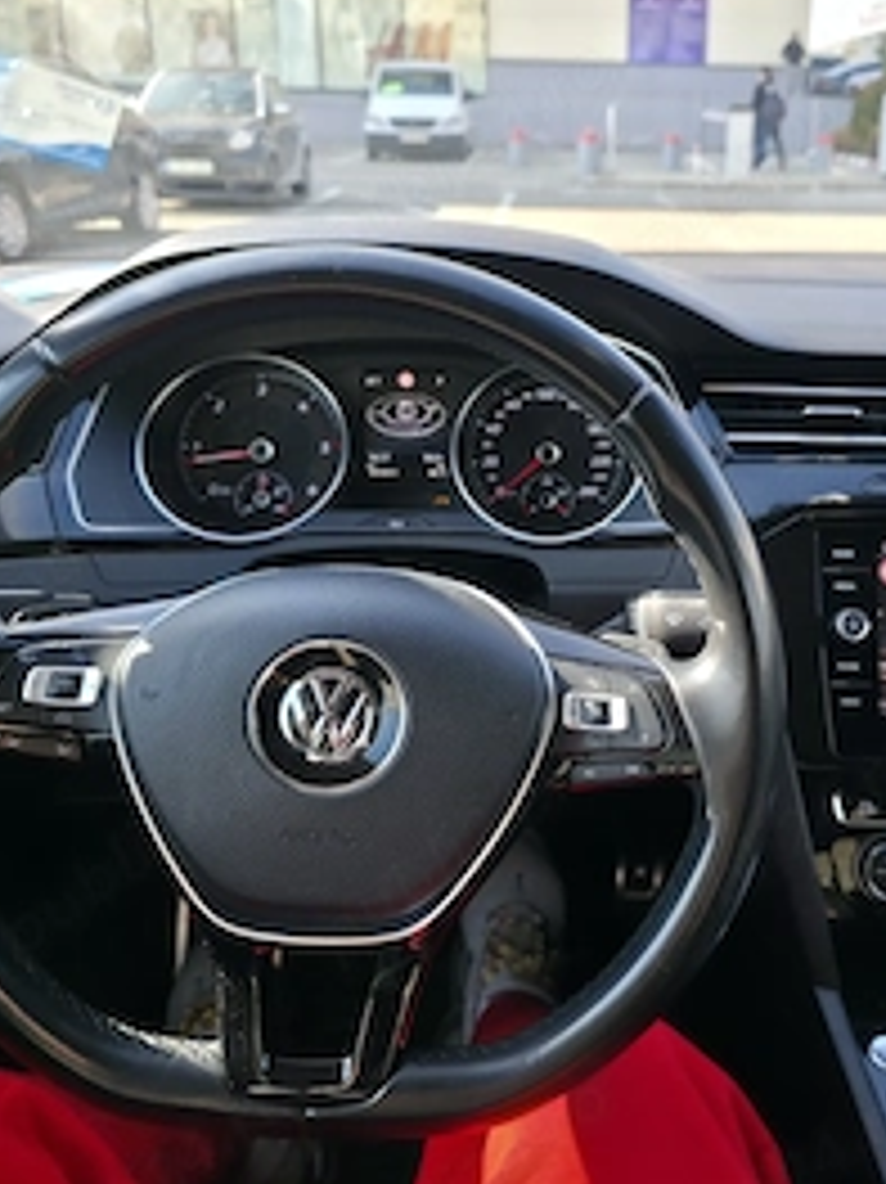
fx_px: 1195
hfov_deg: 40.0
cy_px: 576
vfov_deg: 52.6
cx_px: 621
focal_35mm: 35
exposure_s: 1/359
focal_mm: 6.3
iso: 40
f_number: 1.7
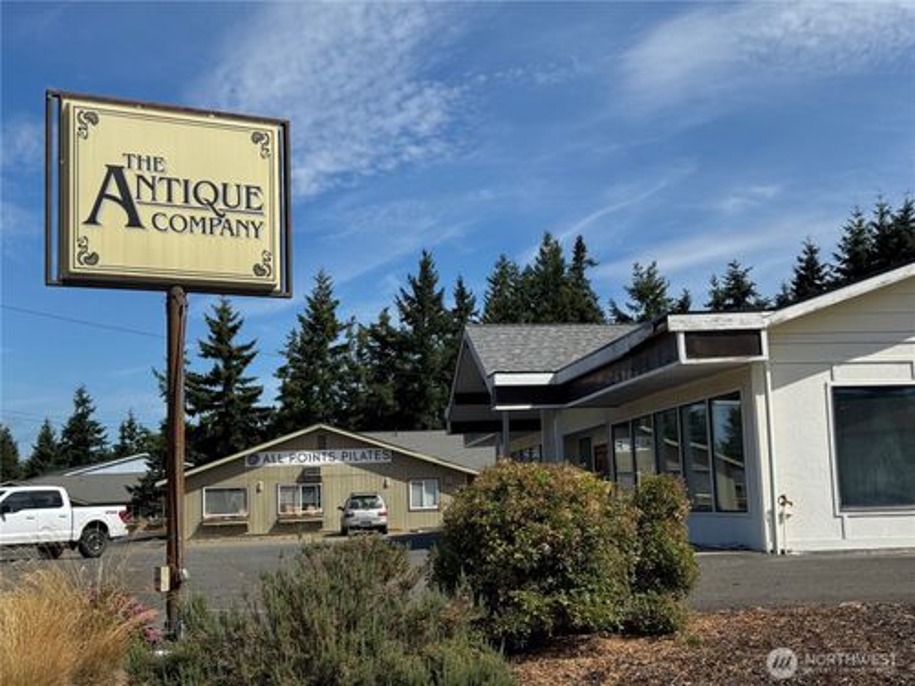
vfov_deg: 30.3
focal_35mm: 48
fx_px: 1269
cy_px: 343
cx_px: 458
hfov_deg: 39.7
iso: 64
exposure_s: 1/6410
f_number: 1.78
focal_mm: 6.76
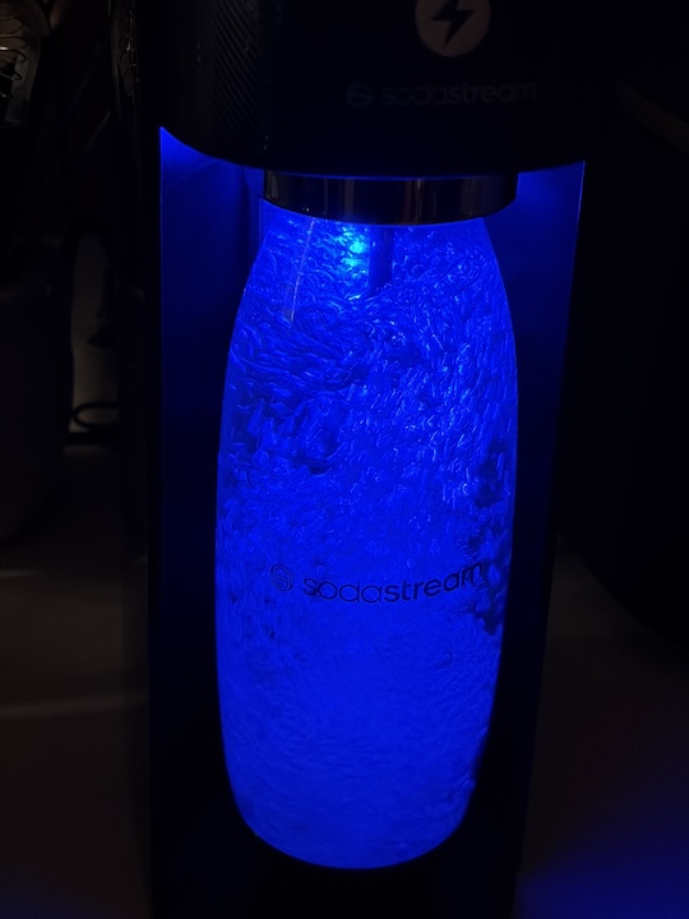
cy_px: 460
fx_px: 1380
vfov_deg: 36.8
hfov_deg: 28.0
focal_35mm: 52
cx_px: 344
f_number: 1.6
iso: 400
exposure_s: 1/29
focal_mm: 5.96
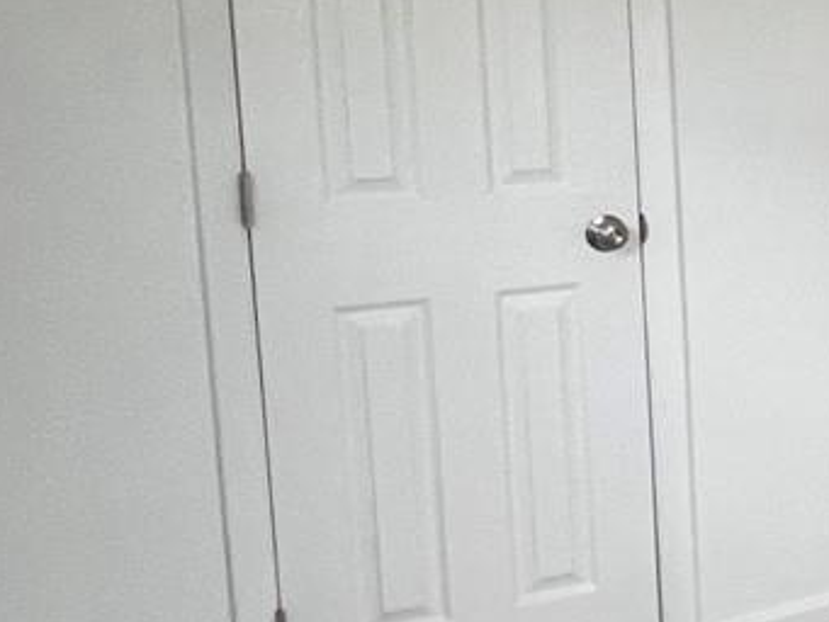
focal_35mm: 61
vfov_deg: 23.9
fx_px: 1461
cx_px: 1466
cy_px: 185
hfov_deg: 21.5
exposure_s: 1/99
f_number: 1.8
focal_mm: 1.57
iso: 100
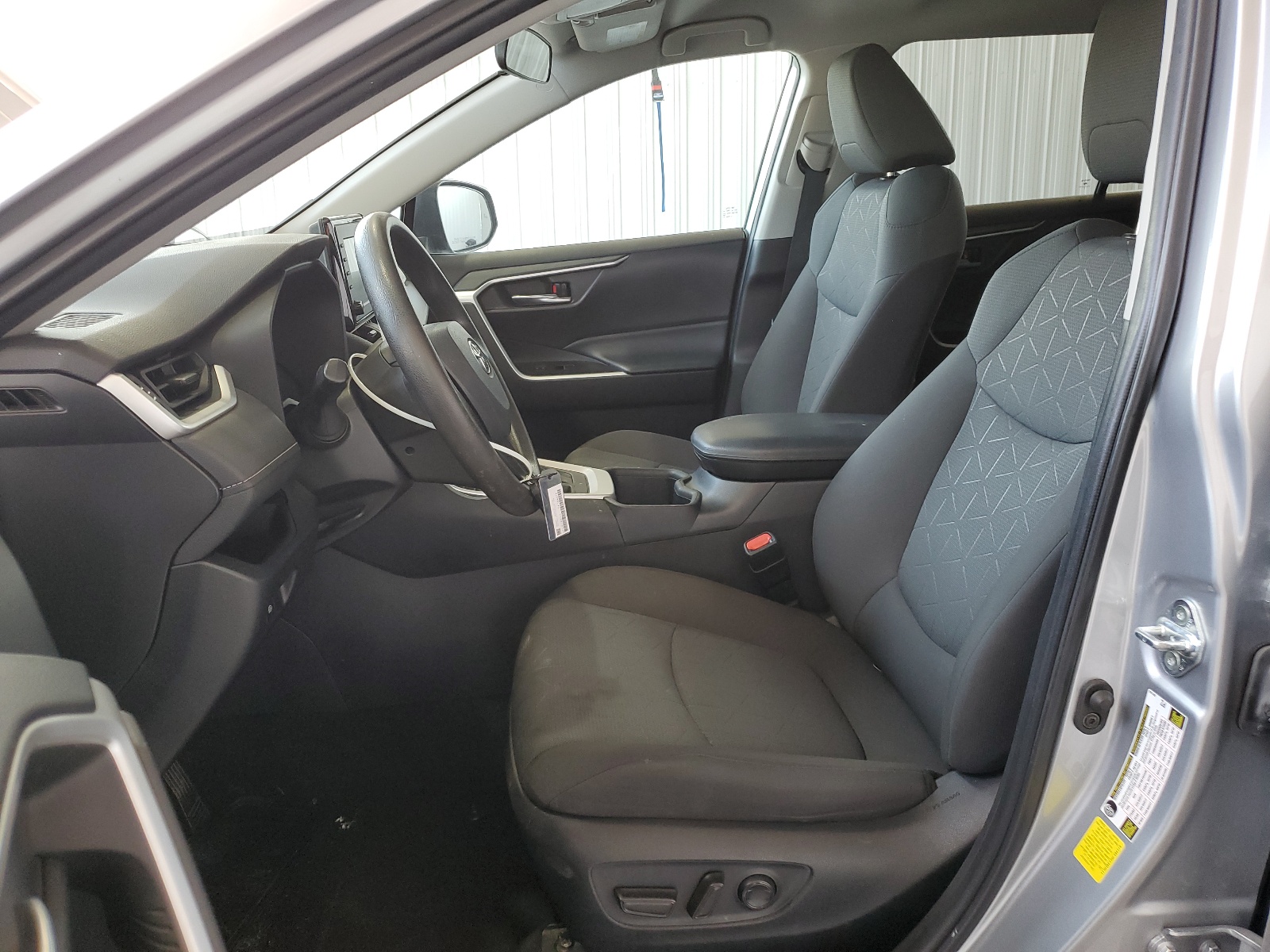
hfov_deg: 67.3
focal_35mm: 26
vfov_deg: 53.1
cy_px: 476
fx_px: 954
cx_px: 635
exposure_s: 1/120
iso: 85
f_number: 1.5
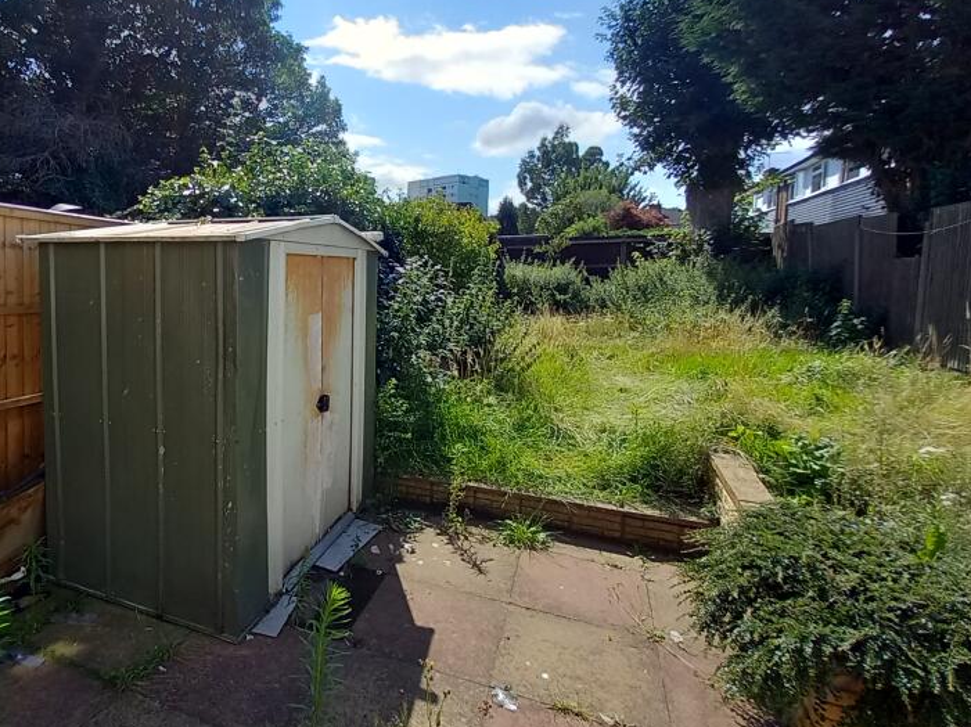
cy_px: 335
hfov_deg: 82.1
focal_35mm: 19
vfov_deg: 68.5
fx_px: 533
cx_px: 332
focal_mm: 1.13
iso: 50
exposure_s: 1/576
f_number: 2.2
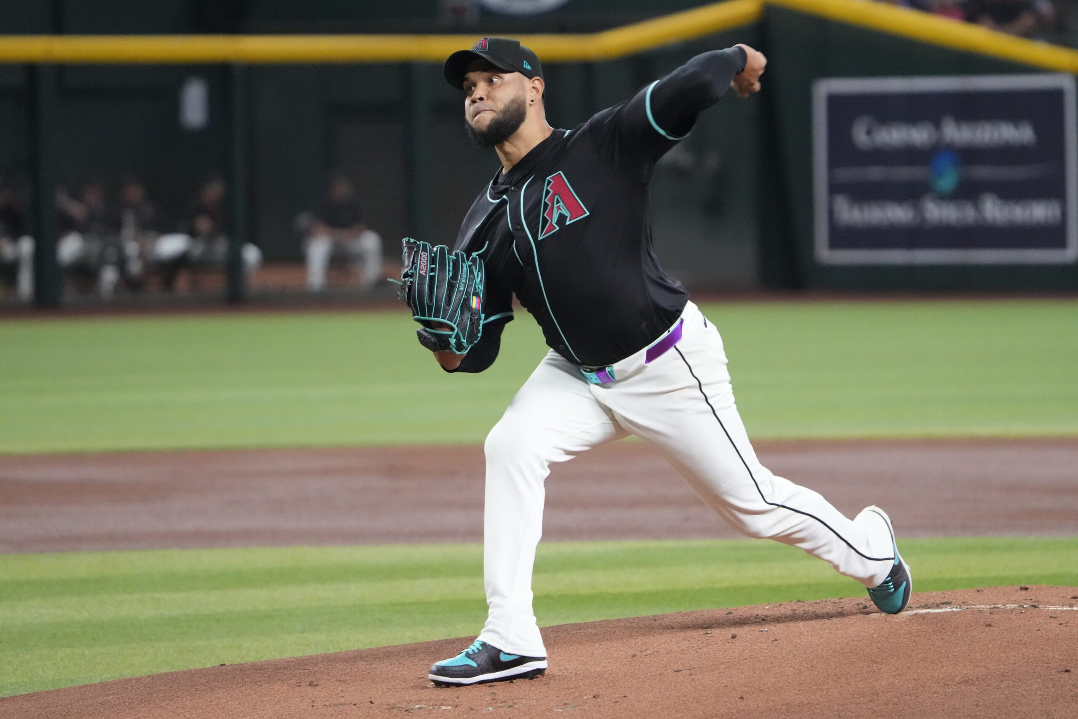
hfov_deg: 6.4
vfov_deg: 4.2
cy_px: 360
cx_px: 539
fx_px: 9702
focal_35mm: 324
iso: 8000
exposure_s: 1/1000
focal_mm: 324
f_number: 6.3
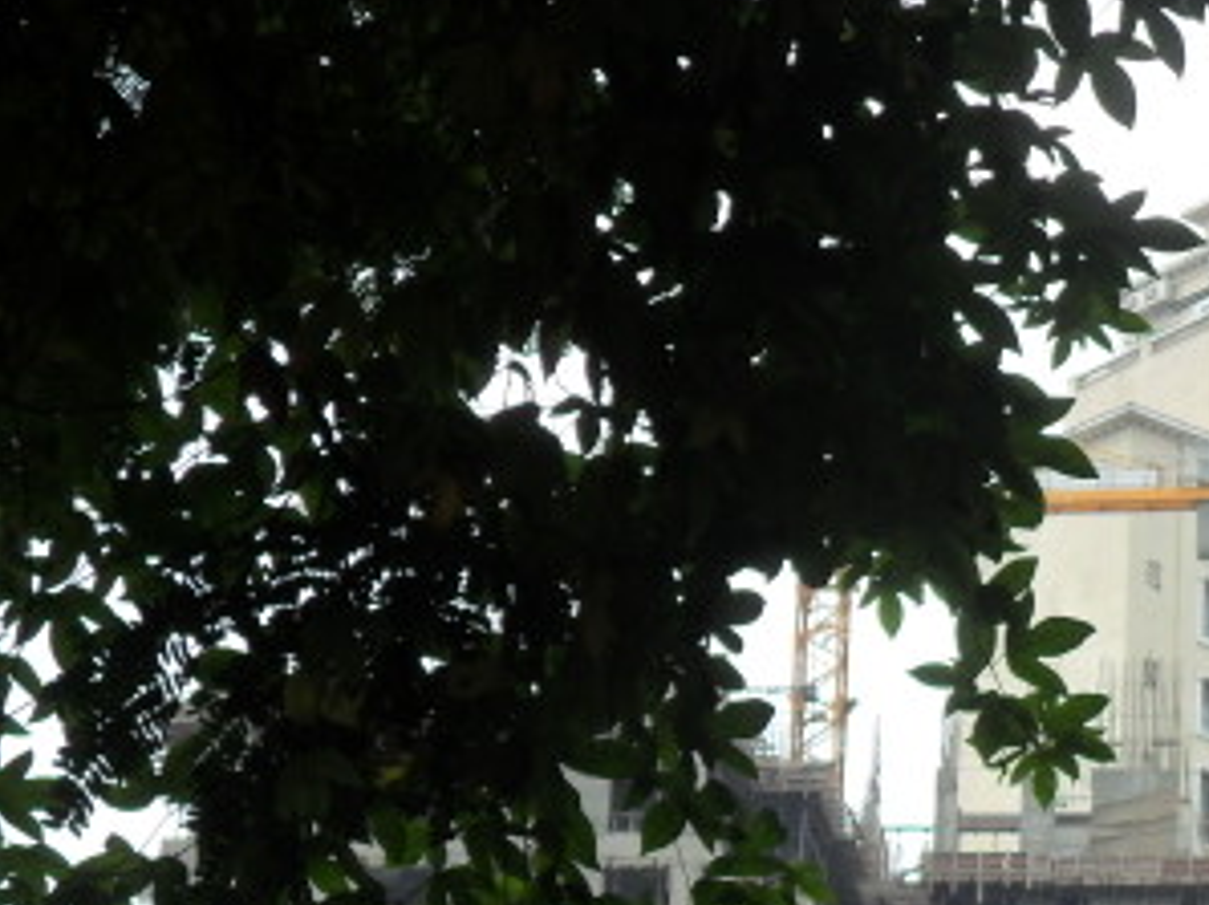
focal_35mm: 159
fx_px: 5549
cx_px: 1294
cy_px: 779
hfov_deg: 12.2
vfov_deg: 9.3
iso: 100
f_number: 3.9
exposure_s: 1/350
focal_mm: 13.2
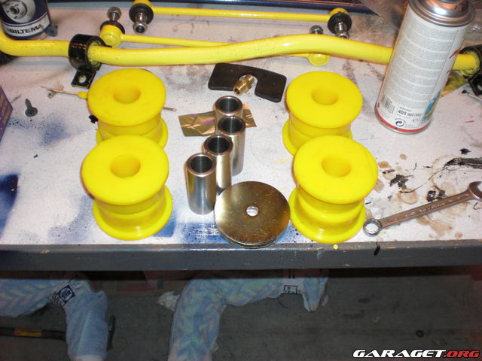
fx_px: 529
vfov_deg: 37.7
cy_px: 180
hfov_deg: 49.0
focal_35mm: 38
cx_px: 241
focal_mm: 6.3
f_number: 3.1
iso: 200
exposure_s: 1/60
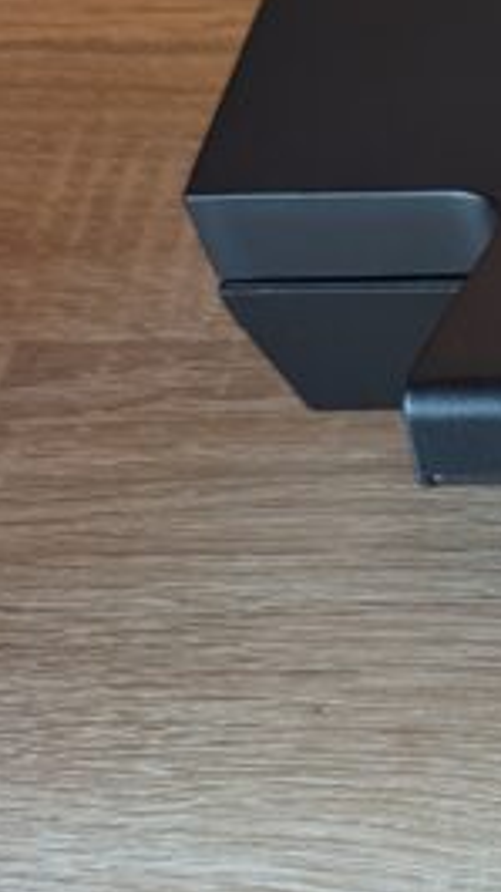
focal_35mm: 101
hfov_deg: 9.6
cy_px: 352
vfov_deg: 21.1
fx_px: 2386
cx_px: 1436
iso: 183
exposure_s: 1/25
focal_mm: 6.9
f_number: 1.68
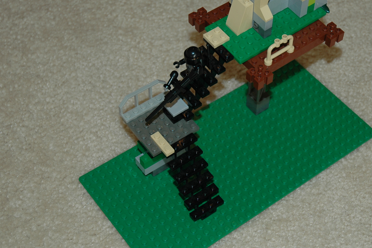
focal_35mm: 75
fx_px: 774
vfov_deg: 18.1
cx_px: 236
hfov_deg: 26.9
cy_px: 114
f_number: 4.2
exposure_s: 1/60
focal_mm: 34
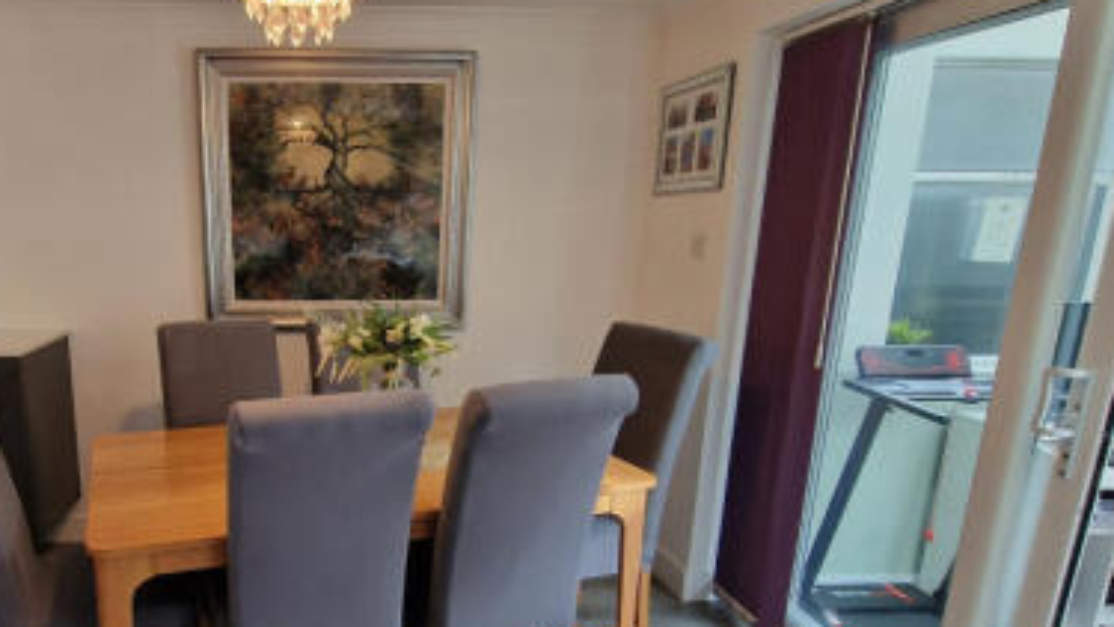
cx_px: 349
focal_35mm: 22
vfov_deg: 51.0
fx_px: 650
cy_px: 391
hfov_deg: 77.9
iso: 160
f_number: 2.2
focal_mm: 2.2
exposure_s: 1/50
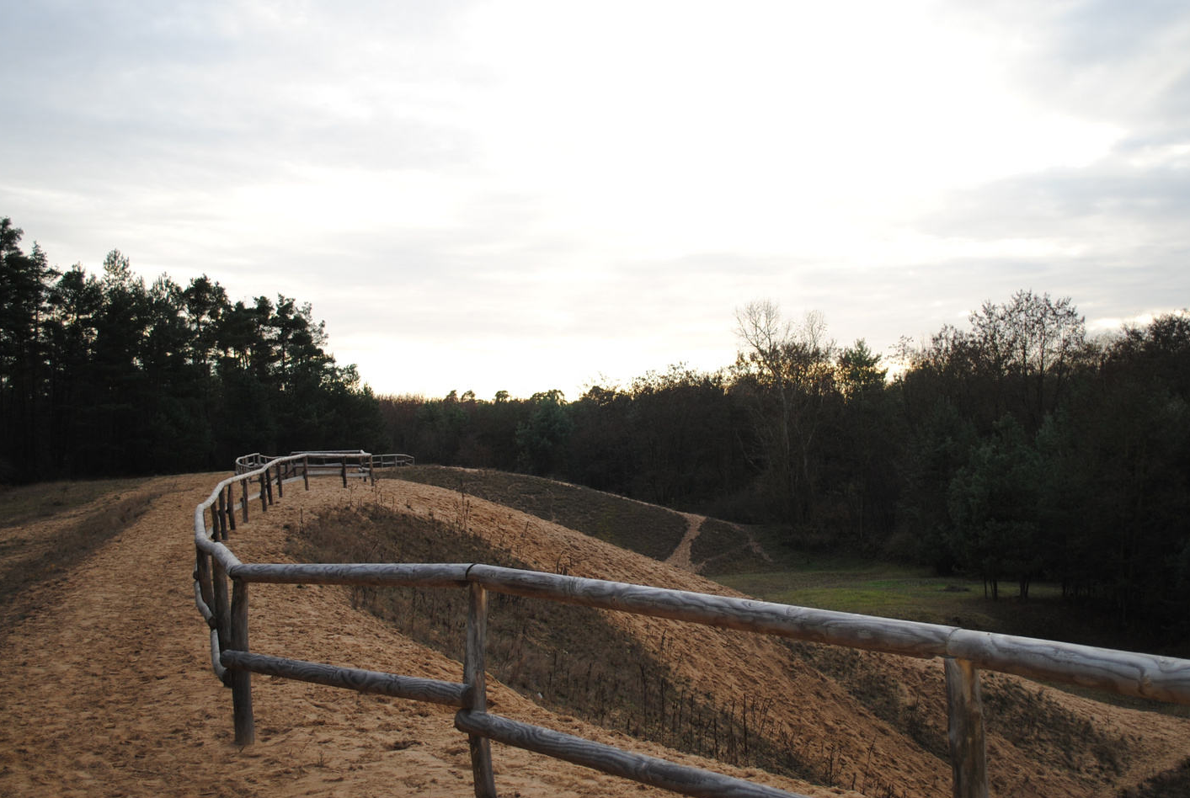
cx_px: 625
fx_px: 1358
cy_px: 374
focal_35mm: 41
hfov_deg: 47.3
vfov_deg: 32.8
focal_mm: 24
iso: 100
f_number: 4
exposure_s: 1/160
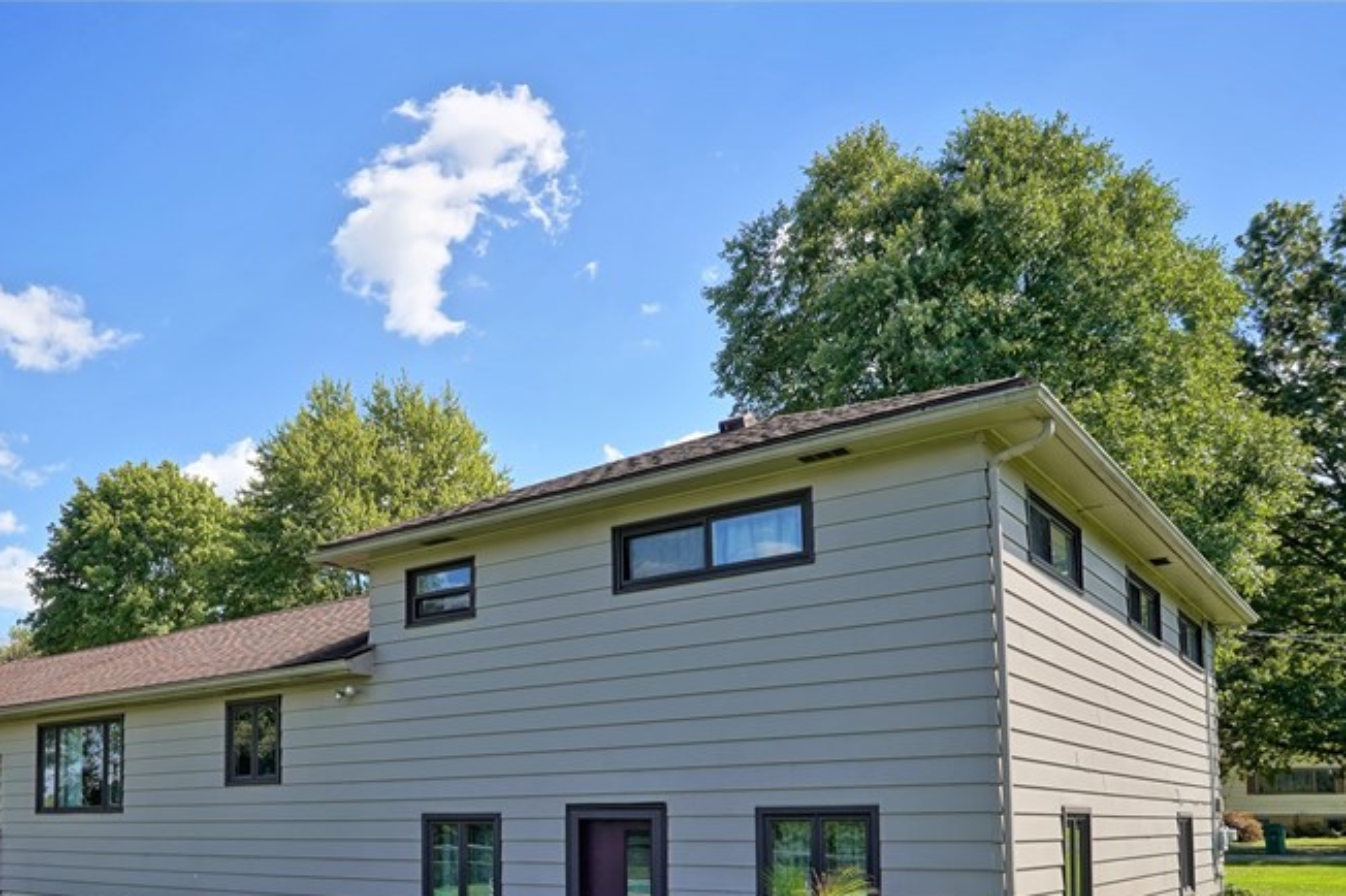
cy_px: 745
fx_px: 1121
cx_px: 357
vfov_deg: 41.3
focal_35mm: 30
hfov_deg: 59.1
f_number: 8
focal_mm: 18
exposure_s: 1/250
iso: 320
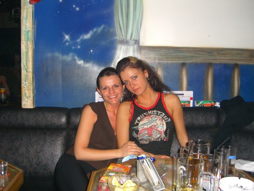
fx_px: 279
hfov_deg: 49.0
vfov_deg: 37.7
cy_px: 96
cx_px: 127
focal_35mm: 38
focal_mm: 7.9
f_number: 2.8
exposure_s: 1/60
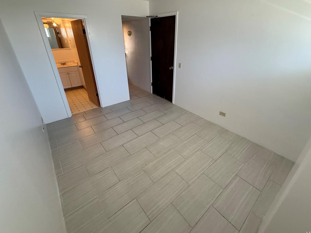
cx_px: 161
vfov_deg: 77.8
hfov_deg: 94.5
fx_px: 144
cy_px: 103
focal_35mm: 16
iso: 320
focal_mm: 2.22
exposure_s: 1/120
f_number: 2.2
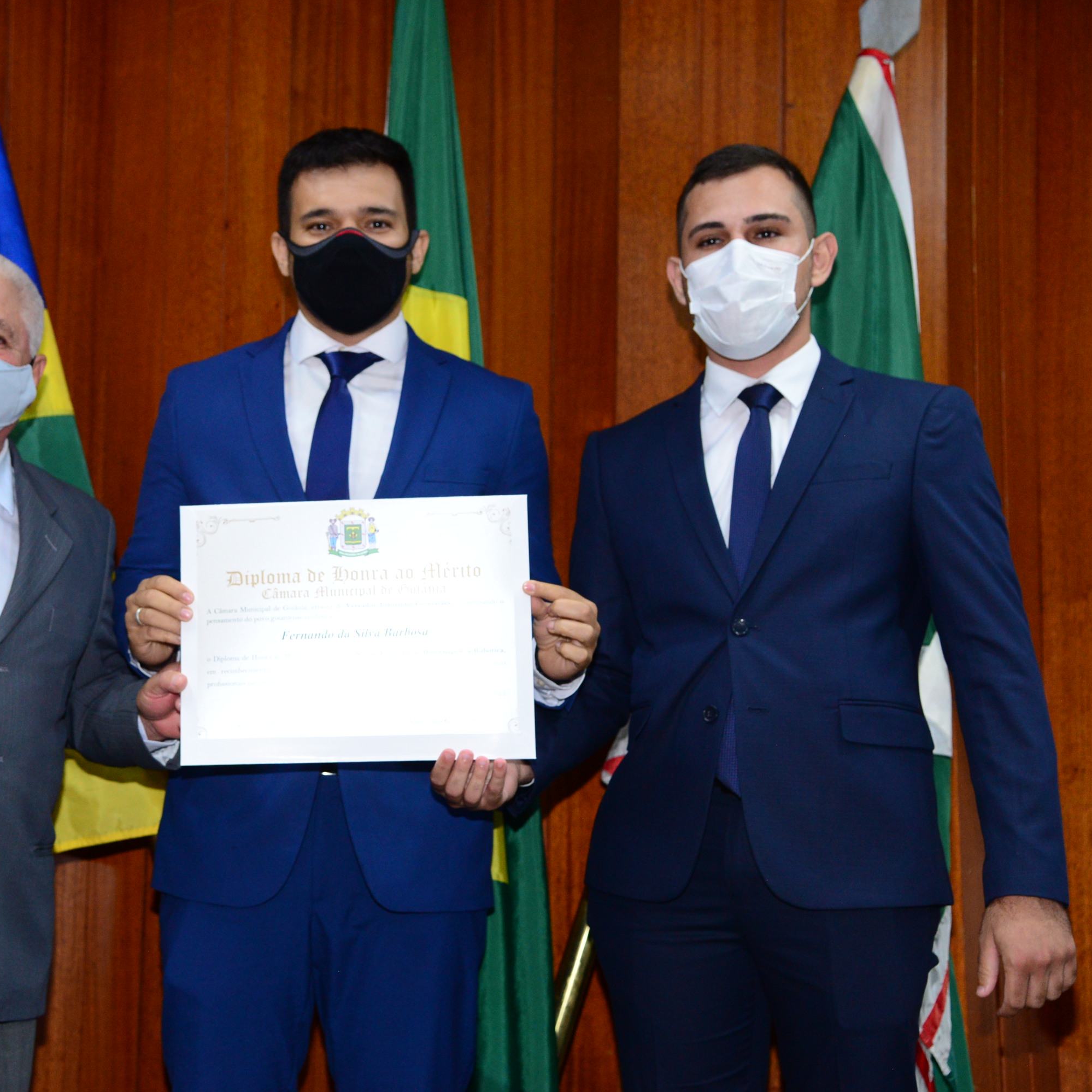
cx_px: 345
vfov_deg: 26.9
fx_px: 2284
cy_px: 544
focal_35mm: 64
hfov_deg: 26.7
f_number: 4
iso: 2500
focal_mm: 50
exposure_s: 1/125
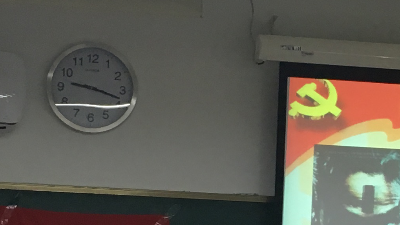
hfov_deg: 17.0
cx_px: 348
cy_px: 273
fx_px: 1326
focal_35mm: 125
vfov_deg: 9.6
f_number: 2.2
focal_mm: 4.15
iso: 50
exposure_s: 1/33
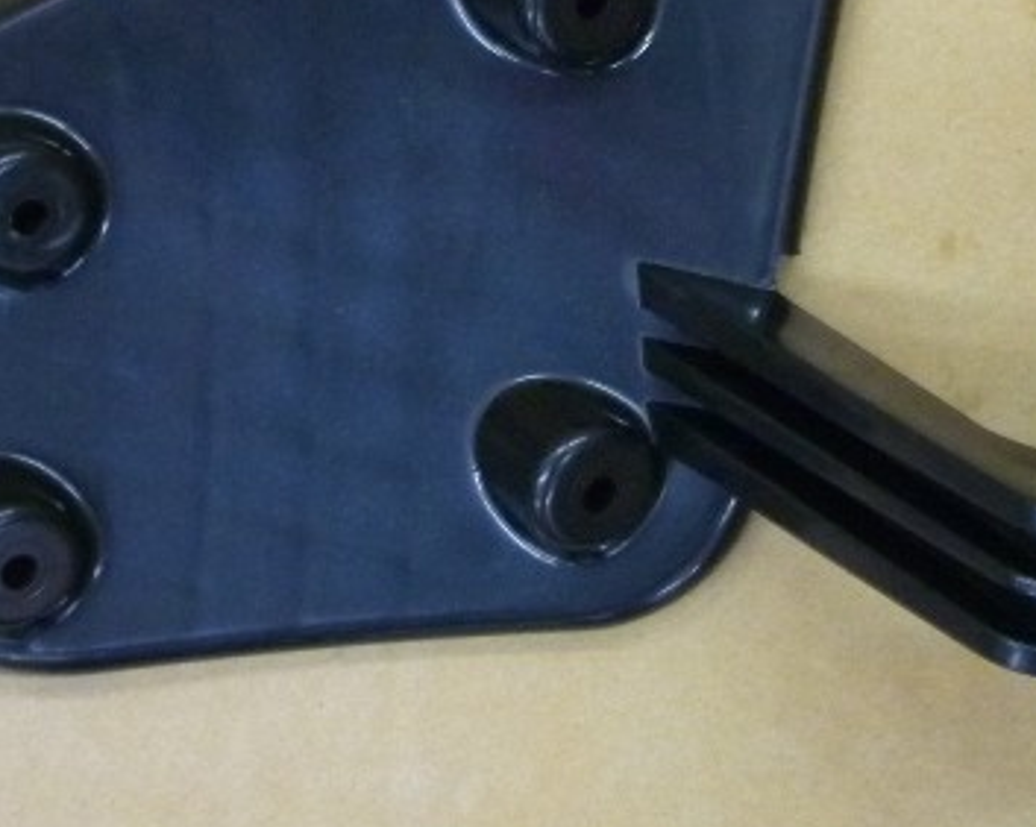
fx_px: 2237
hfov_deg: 26.0
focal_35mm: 73
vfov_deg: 20.8
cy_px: 191
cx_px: 608
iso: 400
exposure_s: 1/13
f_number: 2.8
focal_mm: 5.5
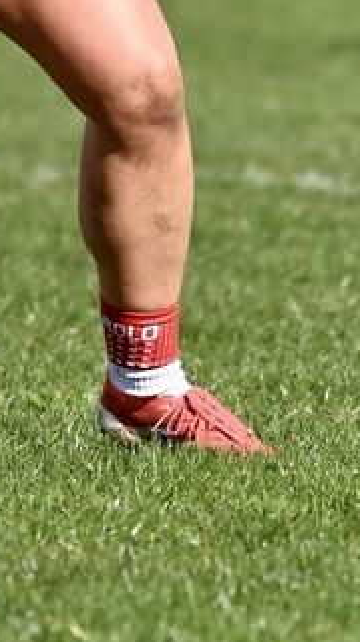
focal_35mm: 1261
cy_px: -229
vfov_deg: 1.7
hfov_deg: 1.0
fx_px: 21439
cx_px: 6
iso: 800
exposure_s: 1/4000
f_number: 5.6
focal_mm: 320
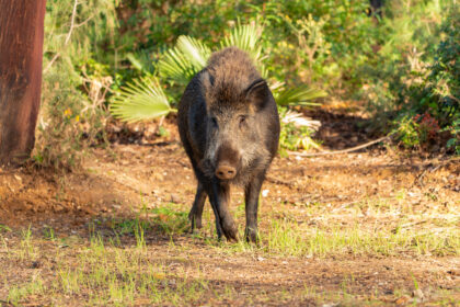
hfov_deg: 13.7
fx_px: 1917
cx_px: 230
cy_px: 154
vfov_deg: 9.1
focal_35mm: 150
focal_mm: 150
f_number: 5
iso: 500
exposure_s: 1/100
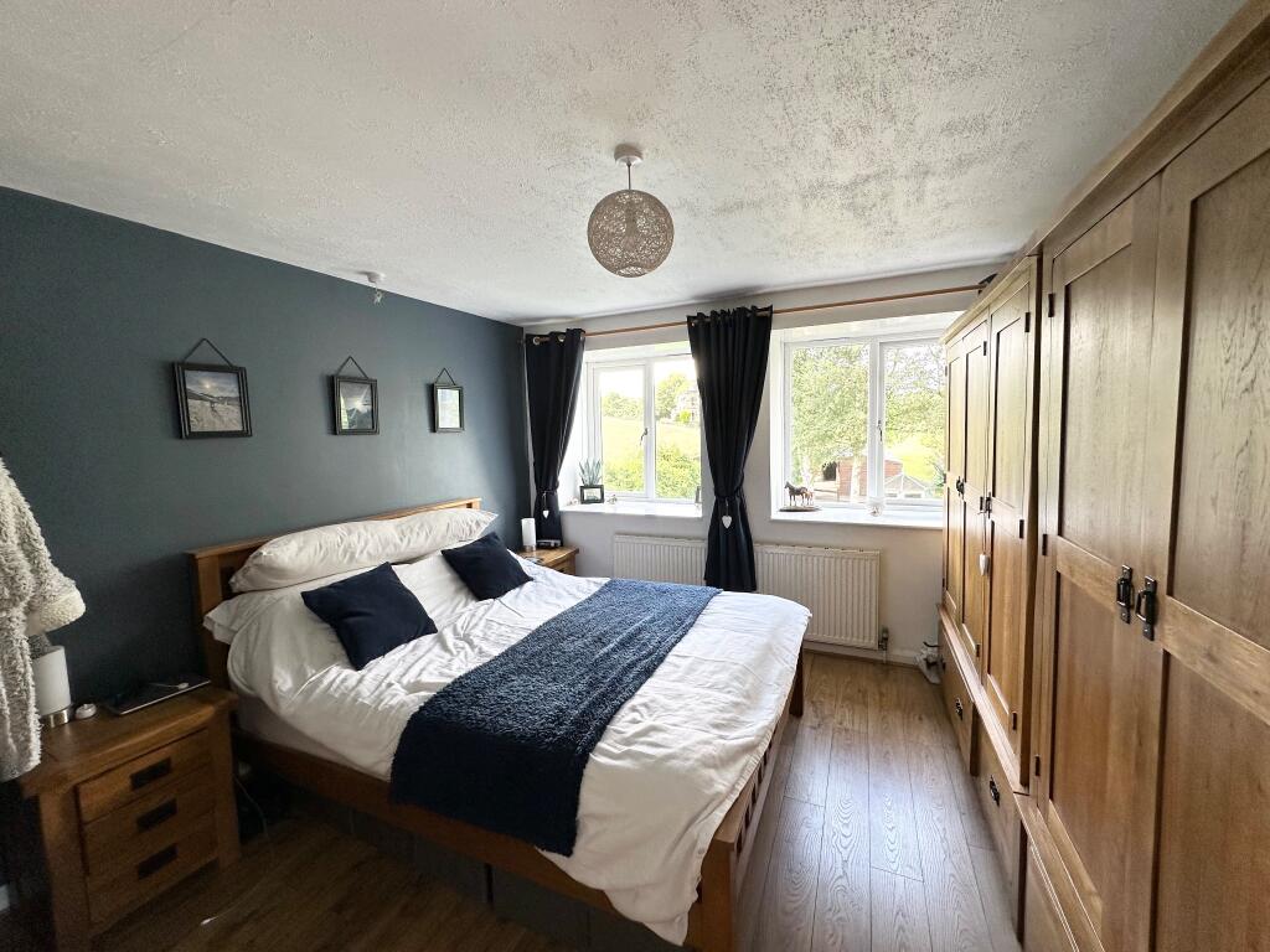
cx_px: 635
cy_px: 476
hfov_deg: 102.1
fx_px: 514
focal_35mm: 14
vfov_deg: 85.7
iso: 80
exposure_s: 1/99
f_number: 2.2
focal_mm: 2.22
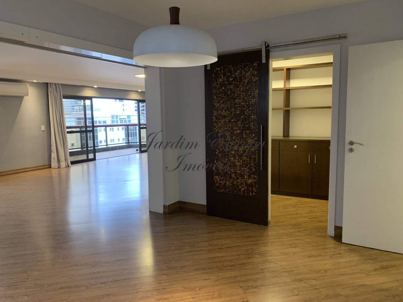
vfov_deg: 53.1
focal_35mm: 26
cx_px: 202
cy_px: 151
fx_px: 303
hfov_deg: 67.3
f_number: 1.8
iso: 320
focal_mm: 4.25
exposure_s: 1/60
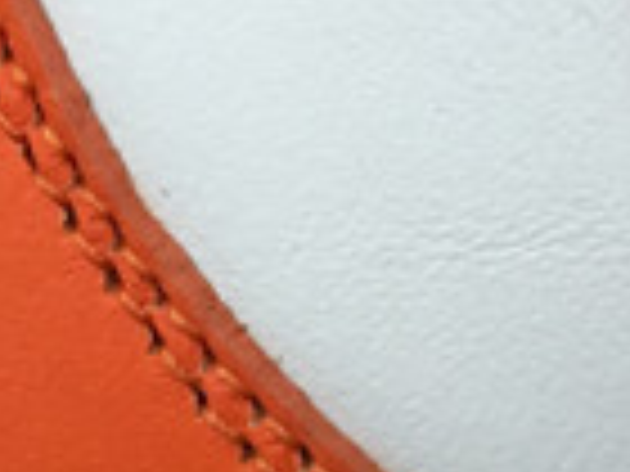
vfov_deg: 7.4
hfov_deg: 9.9
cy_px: -34
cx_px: 648
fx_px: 3622
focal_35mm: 199
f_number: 2.4
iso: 25
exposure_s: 1/264
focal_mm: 3.3
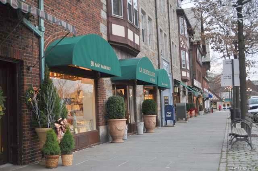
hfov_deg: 46.5
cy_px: 86
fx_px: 301
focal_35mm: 42
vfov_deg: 31.8
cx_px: 129
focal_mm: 28
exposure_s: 1/60
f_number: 4.5
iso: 400
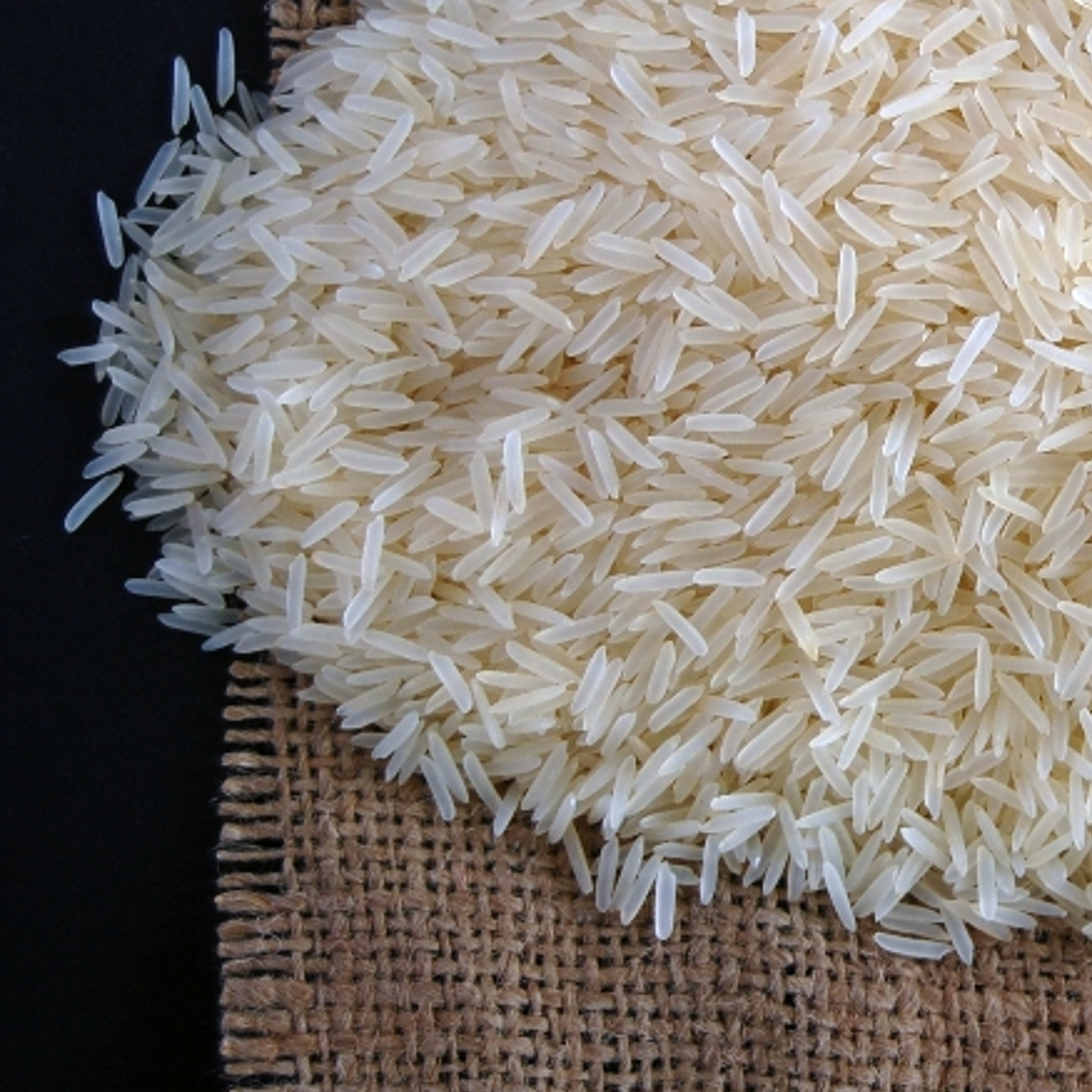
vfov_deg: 13.9
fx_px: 4461
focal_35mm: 125
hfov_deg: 13.7
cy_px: 380
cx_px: 1134
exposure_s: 1/40
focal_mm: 42
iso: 220
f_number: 5.3
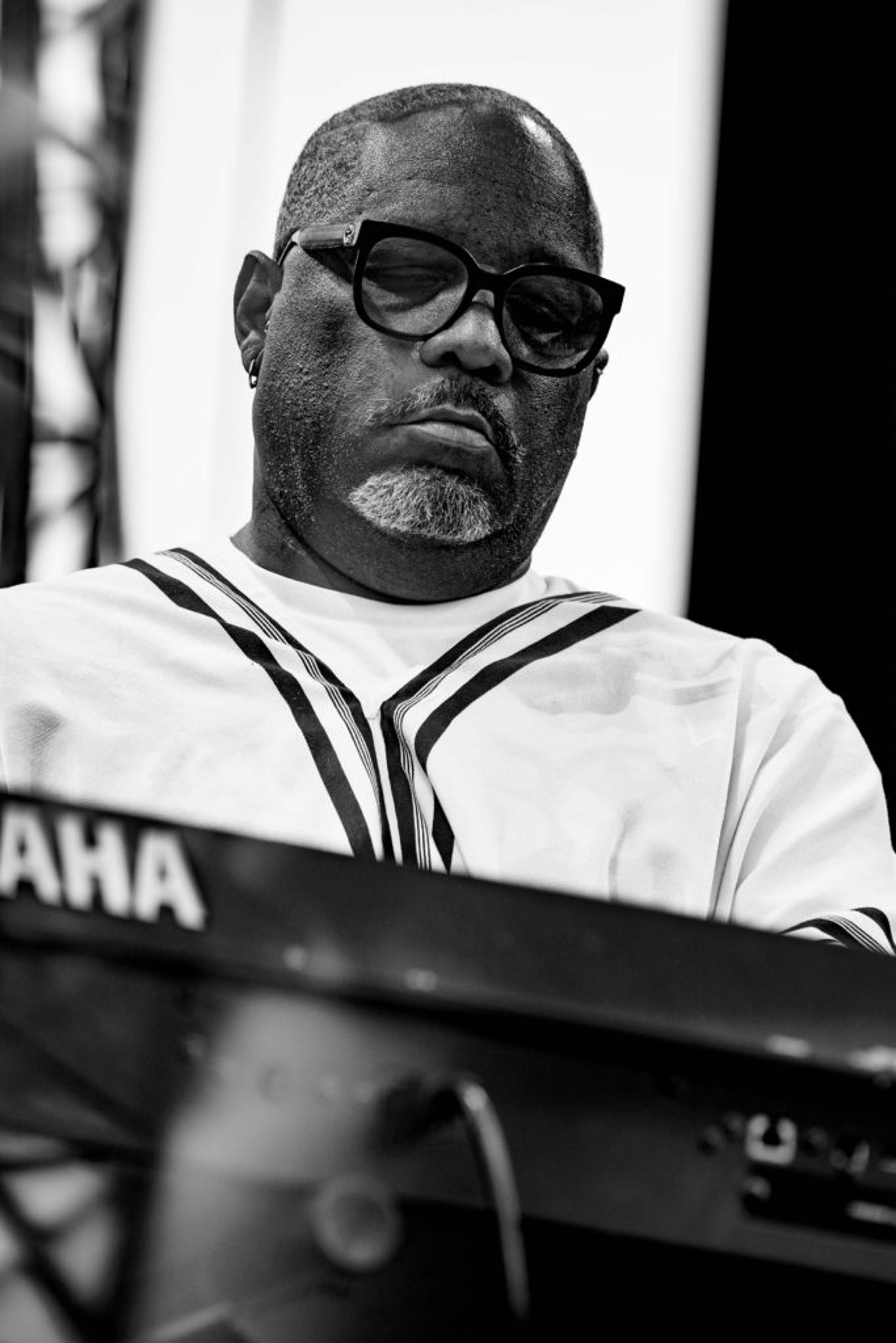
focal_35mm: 202
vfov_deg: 10.2
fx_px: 7538
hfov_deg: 6.8
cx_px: 448
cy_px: 672
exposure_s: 1/500
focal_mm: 135
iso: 400
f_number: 3.5
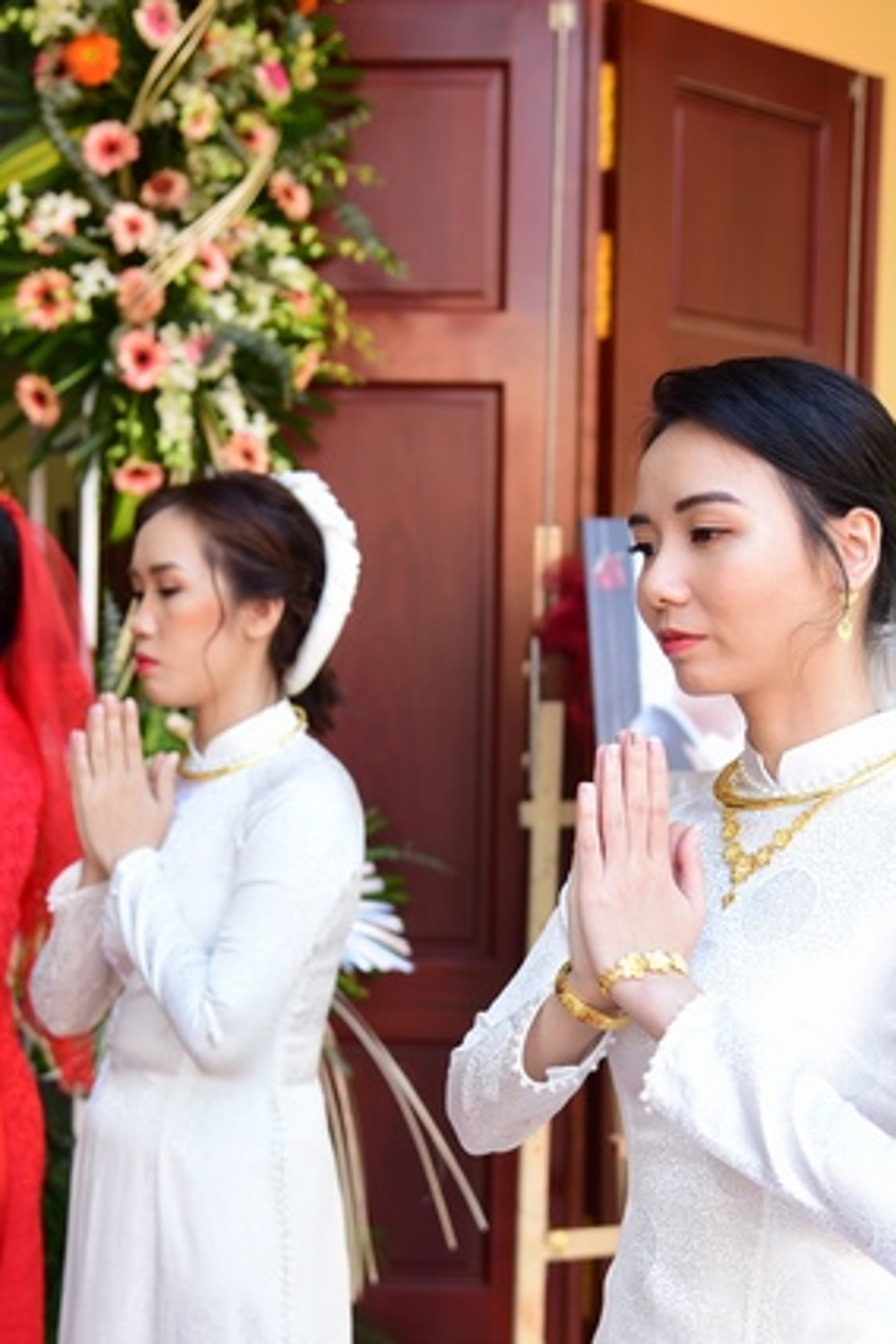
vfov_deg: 32.9
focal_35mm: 61
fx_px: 2277
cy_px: 681
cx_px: 331
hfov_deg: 22.2
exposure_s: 1/80
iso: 250
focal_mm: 40
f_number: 4
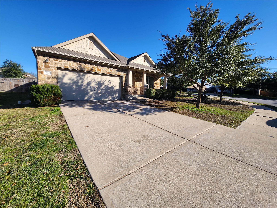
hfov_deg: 106.2
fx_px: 104
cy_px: 104
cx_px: 138
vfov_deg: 89.9
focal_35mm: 13
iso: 32
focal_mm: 1.7
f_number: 2.2
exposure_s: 1/978
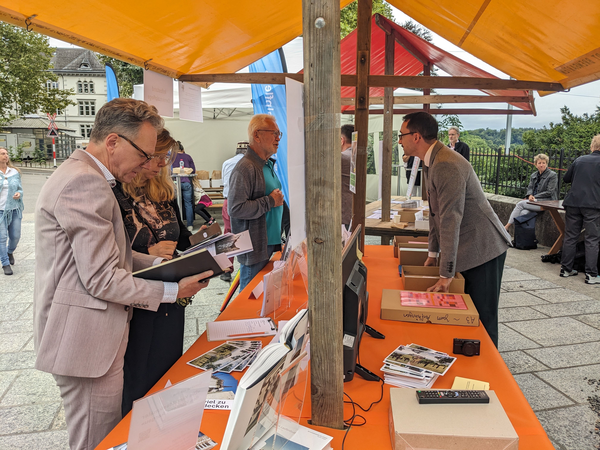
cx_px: 300
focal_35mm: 27
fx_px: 468
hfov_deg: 65.3
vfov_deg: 51.4
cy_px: 225
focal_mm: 4.38
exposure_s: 1/489
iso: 38
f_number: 1.73
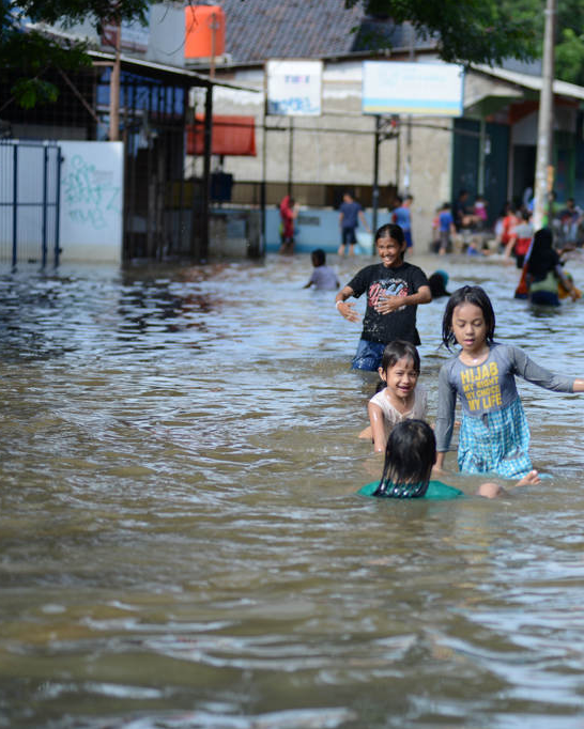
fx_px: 3045
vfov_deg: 13.7
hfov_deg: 10.9
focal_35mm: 141
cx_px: 516
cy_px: 364
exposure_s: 1/1000
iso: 100
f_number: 2.8
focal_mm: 100
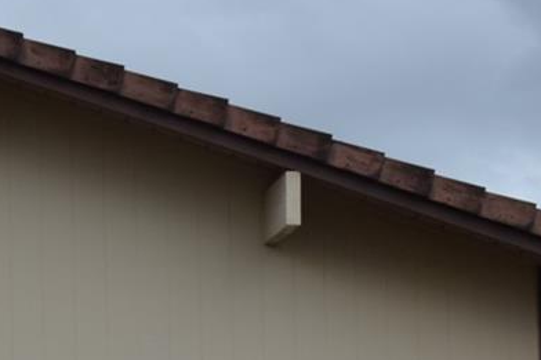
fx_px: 2208
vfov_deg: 9.1
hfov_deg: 13.8
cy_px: 539
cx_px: -8
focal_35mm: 147
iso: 100
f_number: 7.1
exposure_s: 1/200
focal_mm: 24
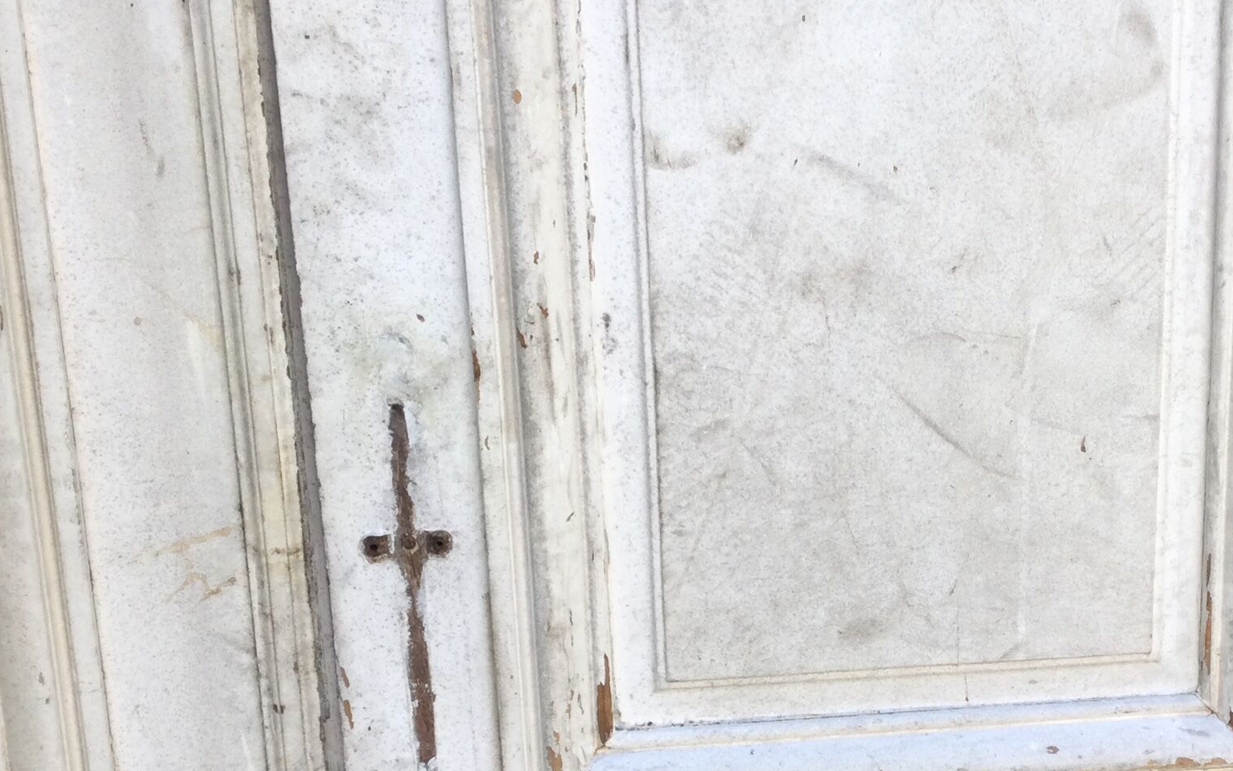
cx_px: 872
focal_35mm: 70
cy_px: 662
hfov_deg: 29.1
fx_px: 2353
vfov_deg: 18.4
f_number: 2.4
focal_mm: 3.3
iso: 25
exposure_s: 1/130
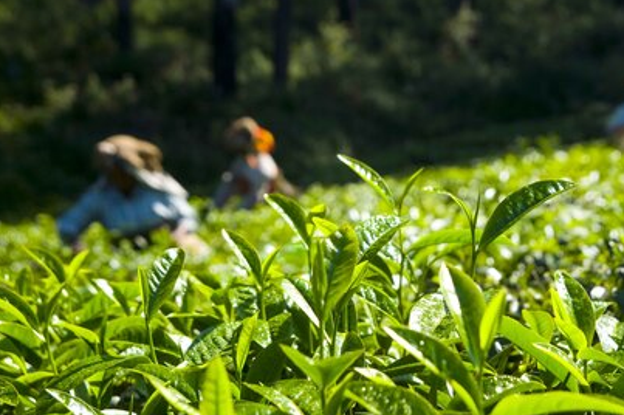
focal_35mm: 93
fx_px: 1611
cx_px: 376
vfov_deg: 14.7
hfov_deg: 21.9
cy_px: 203
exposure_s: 1/640
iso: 200
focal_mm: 50
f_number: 5
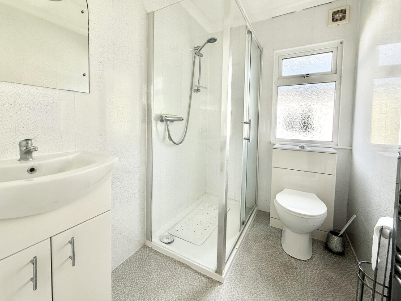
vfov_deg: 77.7
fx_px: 185
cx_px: 188
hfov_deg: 94.4
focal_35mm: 16
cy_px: 131
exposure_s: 1/188
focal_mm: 2.22
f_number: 2.2
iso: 64
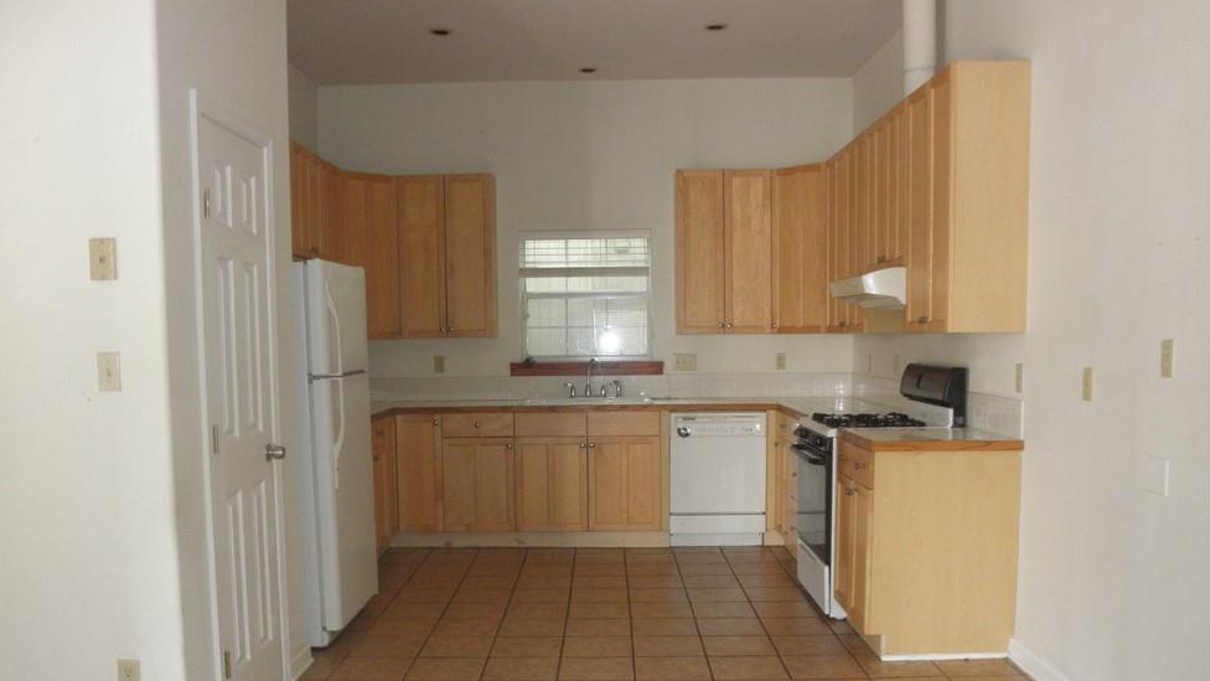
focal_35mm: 32
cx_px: 578
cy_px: 437
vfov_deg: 36.4
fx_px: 1027
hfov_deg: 61.0
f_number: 3
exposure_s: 1/30
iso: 200
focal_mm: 5
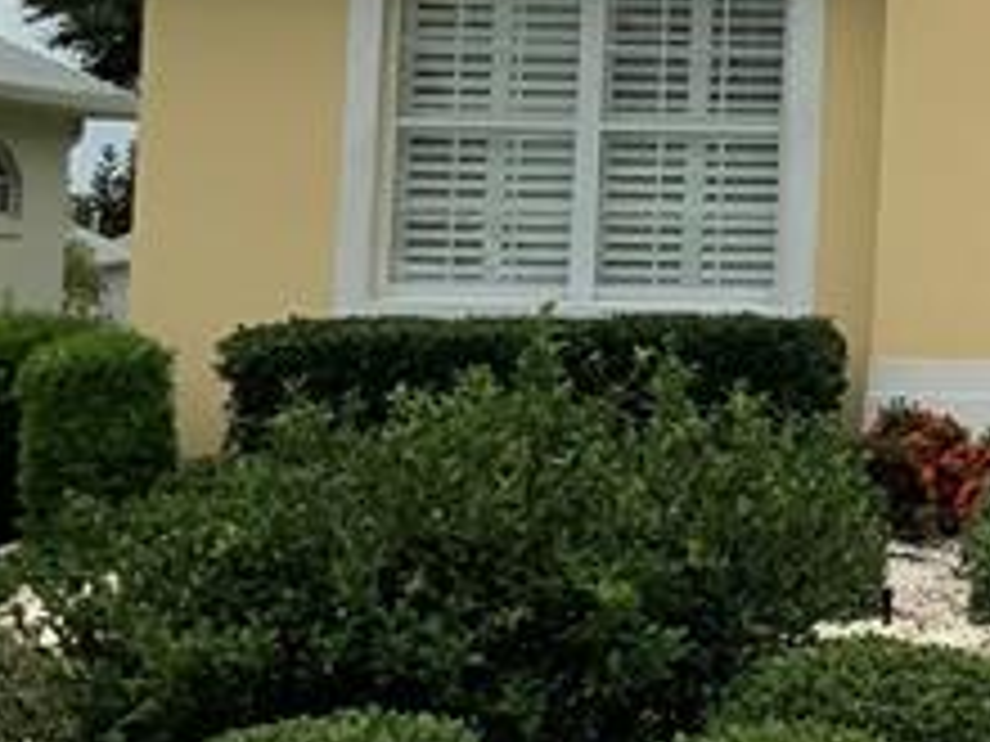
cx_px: 1714
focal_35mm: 135
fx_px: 3861
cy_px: -40
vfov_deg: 10.9
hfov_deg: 13.3
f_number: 1.8
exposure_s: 1/4065
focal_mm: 3
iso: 20
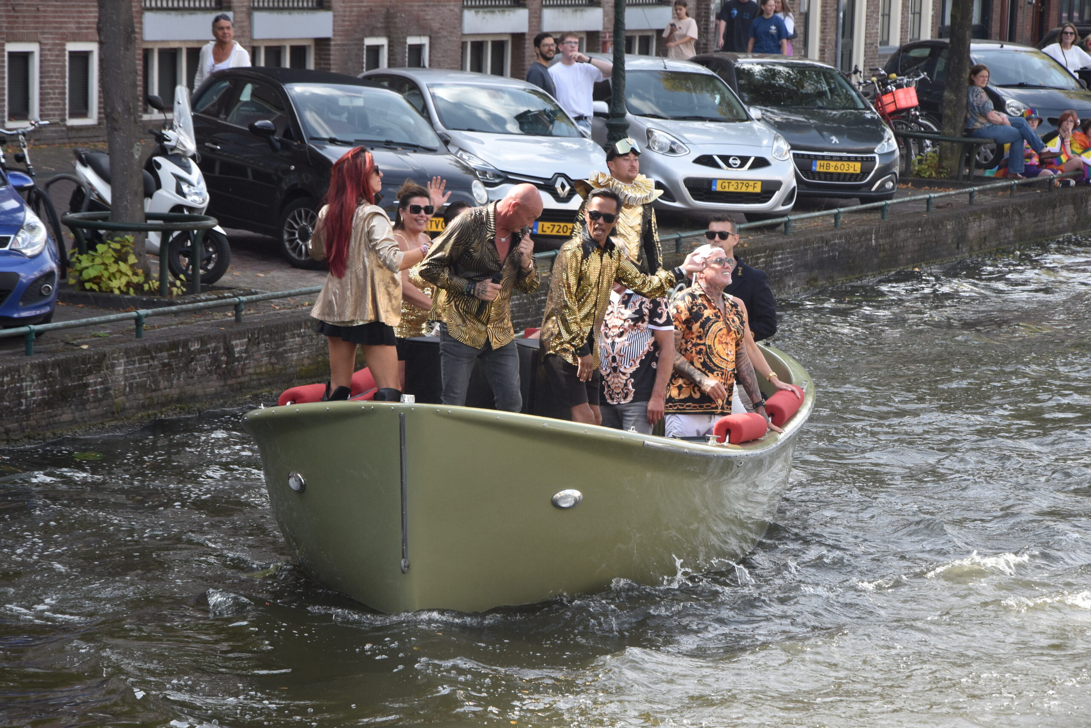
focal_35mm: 158
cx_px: 546
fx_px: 4773
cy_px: 364
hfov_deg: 13.0
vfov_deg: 8.7
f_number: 8
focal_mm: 105
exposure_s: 1/250
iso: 360
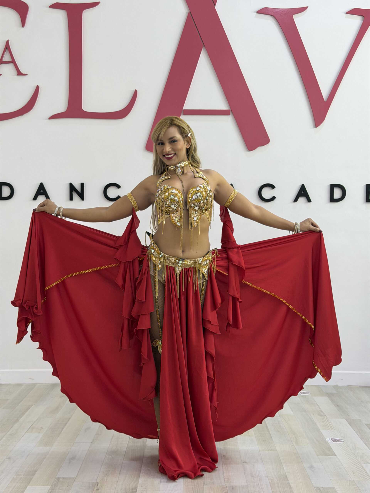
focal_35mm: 48
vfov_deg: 39.7
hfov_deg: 30.3
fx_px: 684
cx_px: 185
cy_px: 246
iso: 80
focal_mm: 6.76
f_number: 1.78
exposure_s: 1/100
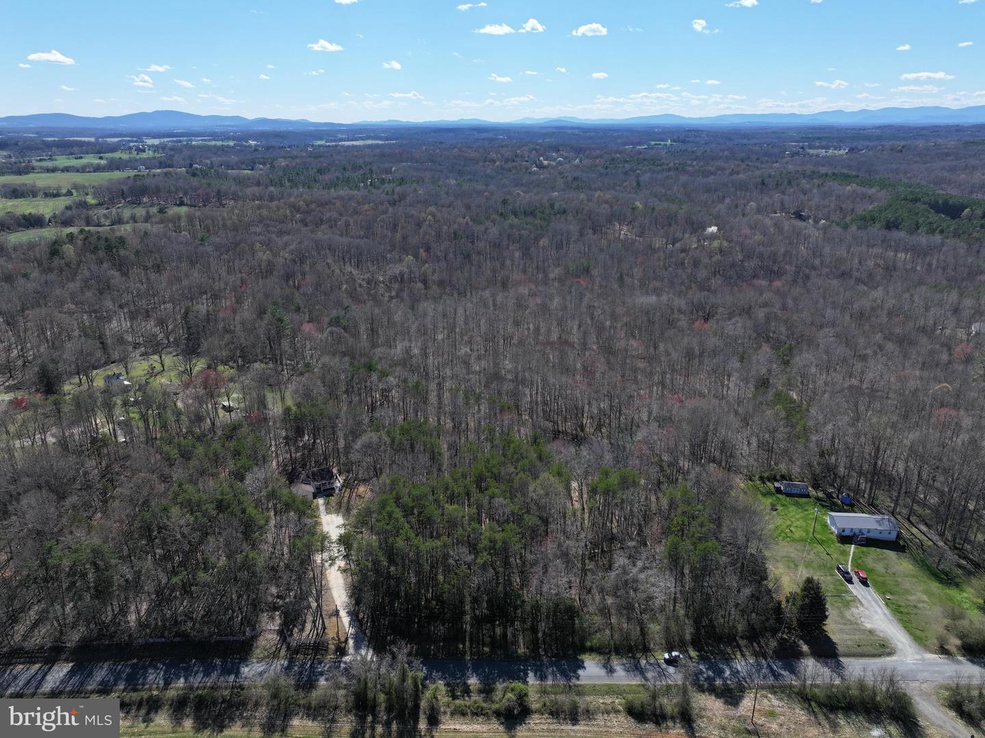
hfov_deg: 71.6
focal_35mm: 24
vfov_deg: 56.8
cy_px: 369
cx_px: 492
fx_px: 683
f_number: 2.8
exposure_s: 1/3200
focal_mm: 12.29
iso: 220
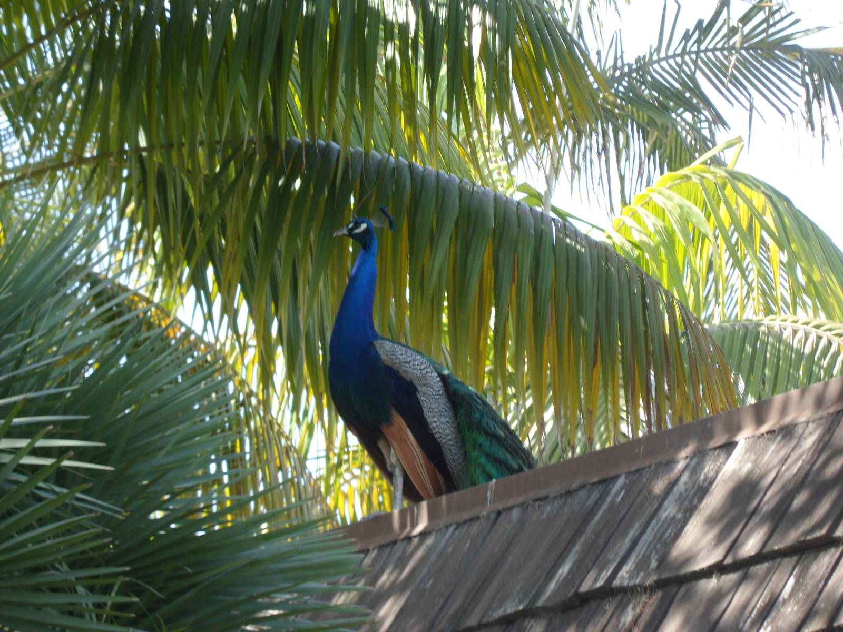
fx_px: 6575
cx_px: 422
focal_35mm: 270
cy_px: 316
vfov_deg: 5.5
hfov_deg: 7.3
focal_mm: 46.8
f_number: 5.9
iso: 80
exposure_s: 1/60
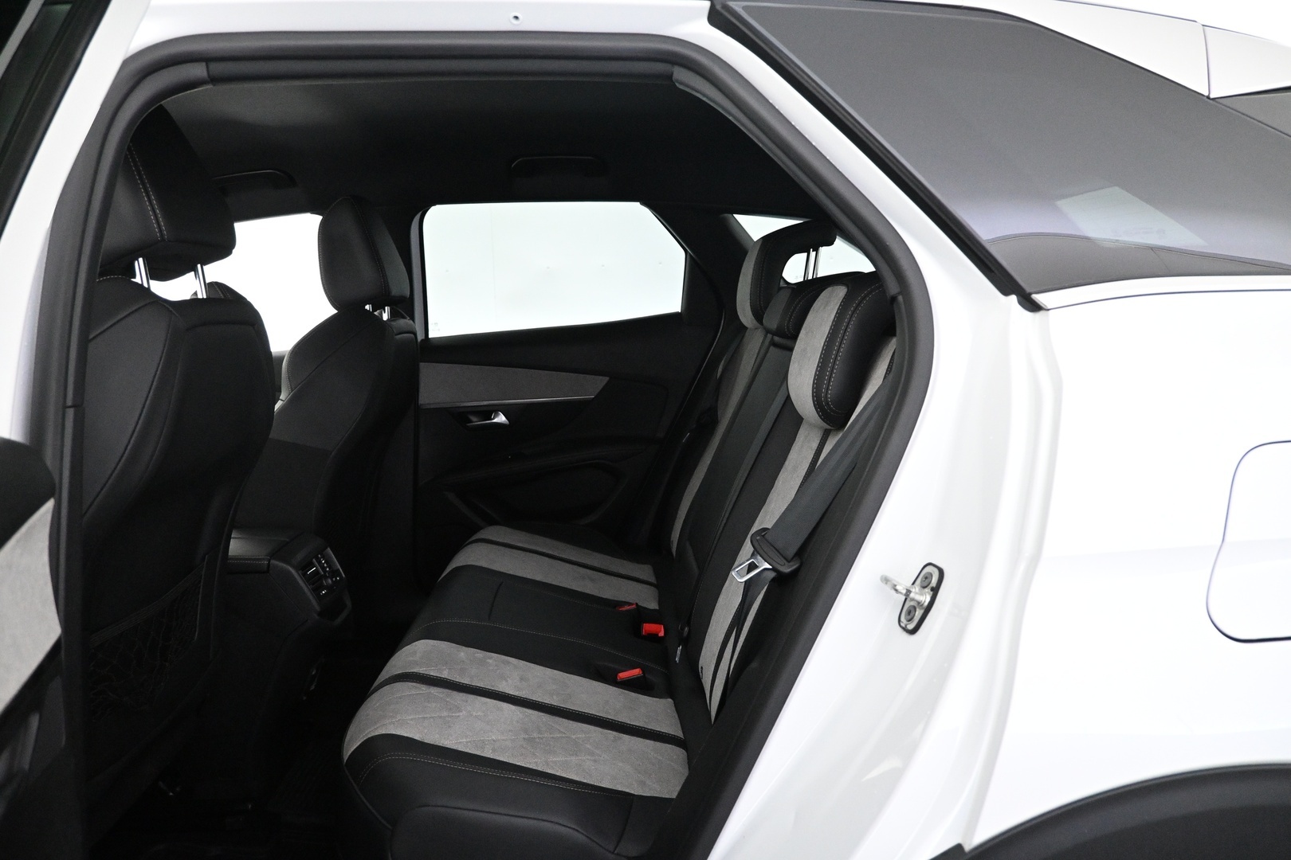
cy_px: 430
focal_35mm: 24
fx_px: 861
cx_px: 646
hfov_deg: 73.7
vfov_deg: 53.1
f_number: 3.5
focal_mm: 16
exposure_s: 1/60
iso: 4000
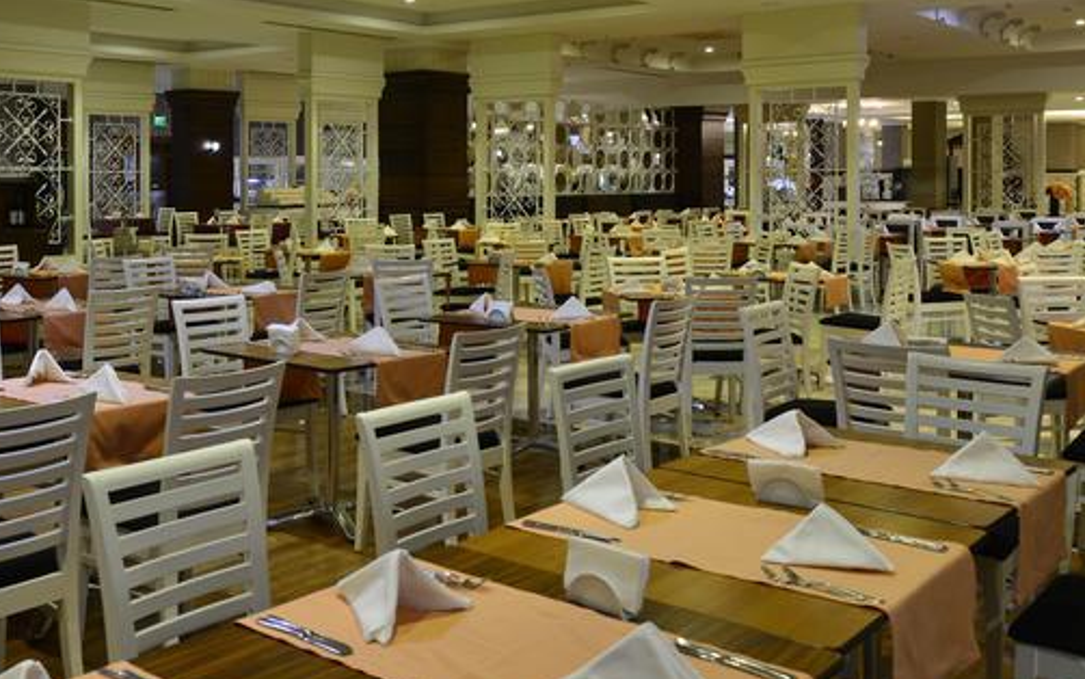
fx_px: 1153
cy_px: 179
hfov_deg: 50.1
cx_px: 450
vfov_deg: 32.2
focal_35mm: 39
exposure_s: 1/2
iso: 100
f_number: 7.1
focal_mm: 24
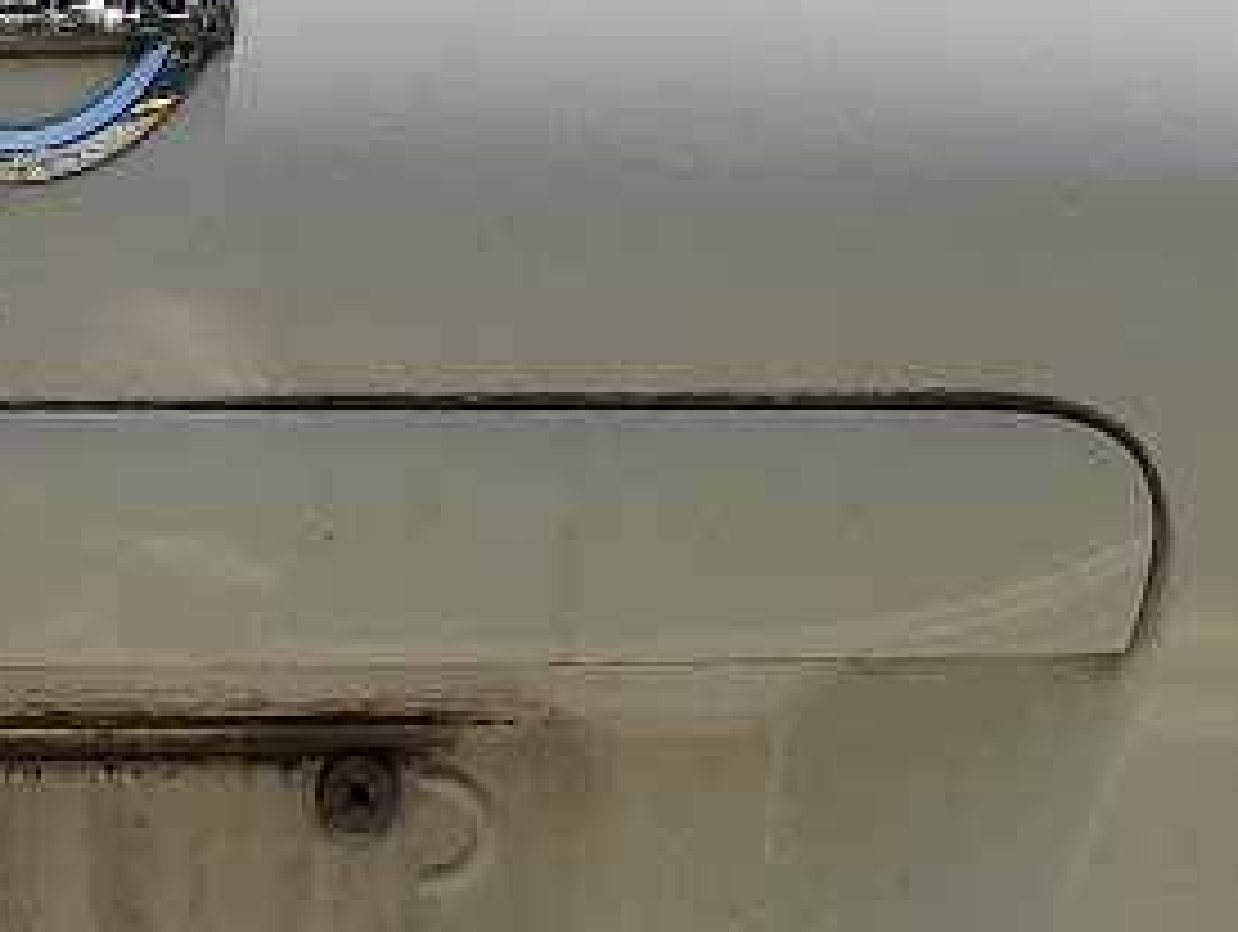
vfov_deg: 9.8
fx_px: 5407
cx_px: 45
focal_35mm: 151
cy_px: 900
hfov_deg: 12.9
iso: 50
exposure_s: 1/2500
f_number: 1.5
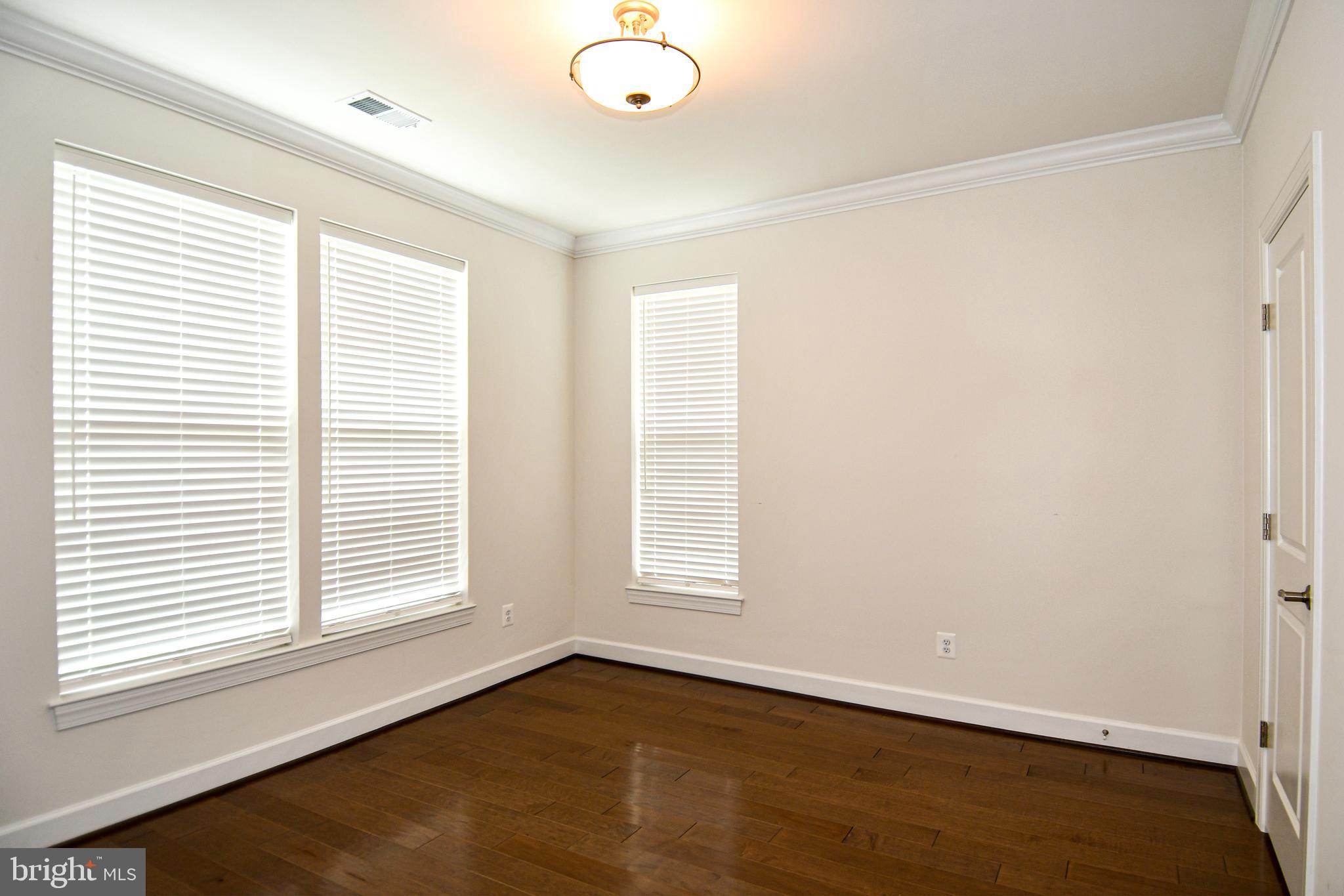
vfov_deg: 67.4
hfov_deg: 90.0
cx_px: 672
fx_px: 672
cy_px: 448
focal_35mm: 18
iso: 200
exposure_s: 1/60
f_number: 4
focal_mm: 12
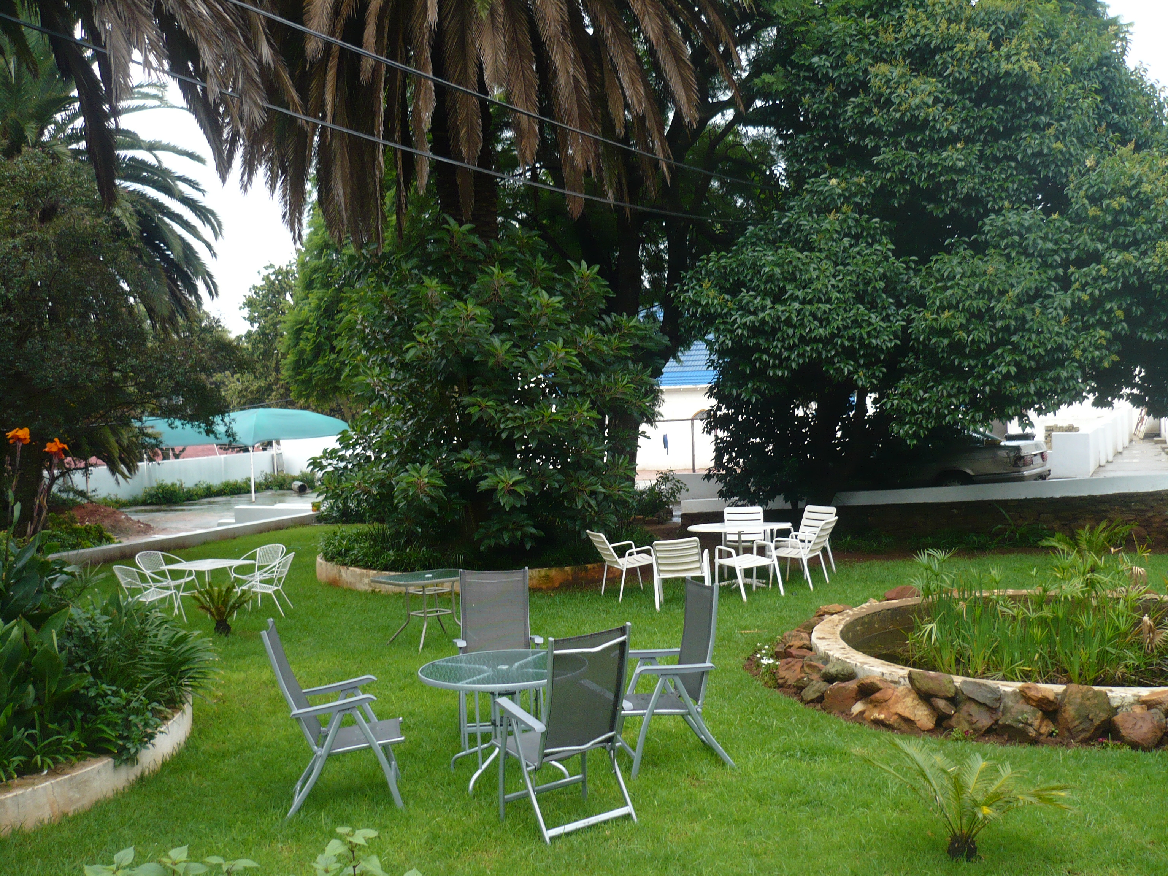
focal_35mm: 35
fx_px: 1181
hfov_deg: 52.6
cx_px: 584
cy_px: 438
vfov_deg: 40.7
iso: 100
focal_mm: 5.8
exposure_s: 1/125
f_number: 2.8
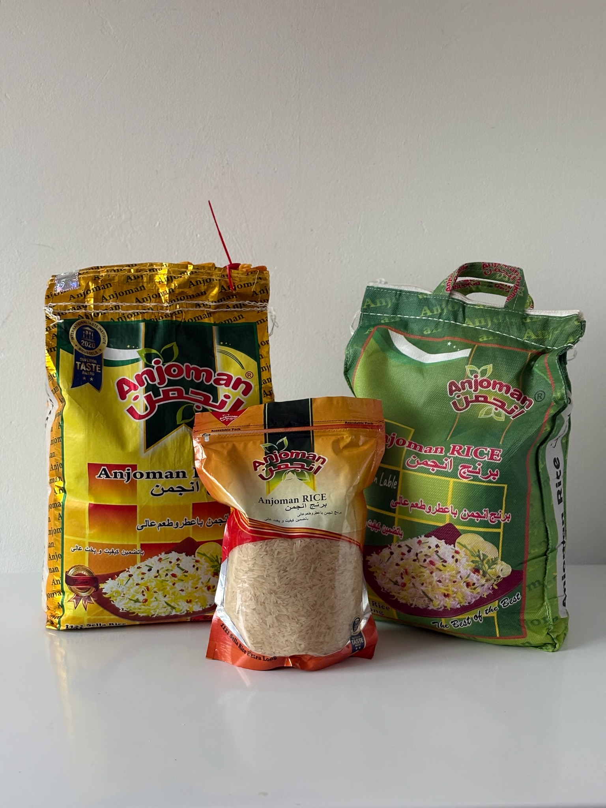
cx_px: 303
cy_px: 404
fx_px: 1214
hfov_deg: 28.0
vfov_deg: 36.8
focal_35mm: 52
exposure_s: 1/40
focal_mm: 5.96
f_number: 1.6
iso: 160
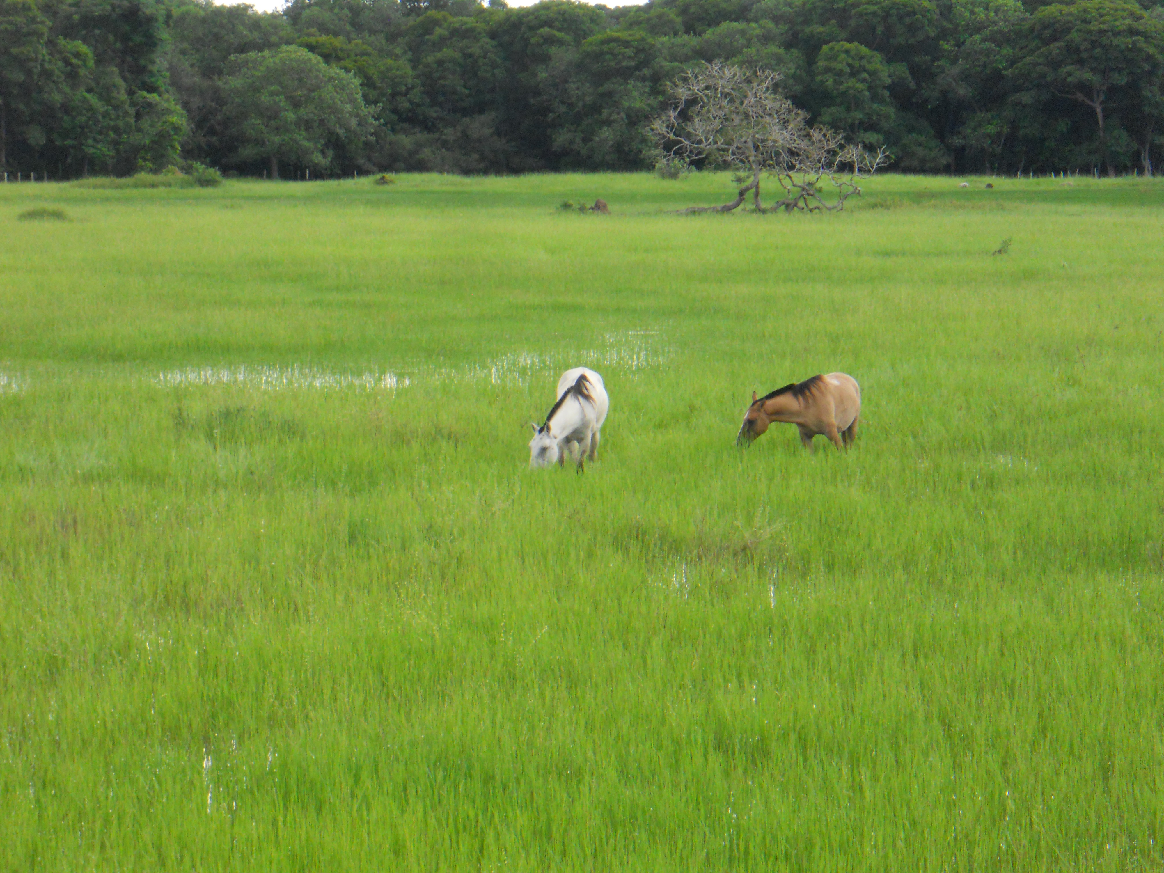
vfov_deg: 10.6
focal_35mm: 140
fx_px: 4708
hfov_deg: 14.1
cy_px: 436
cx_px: 582
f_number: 6.6
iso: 400
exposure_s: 1/320
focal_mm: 25
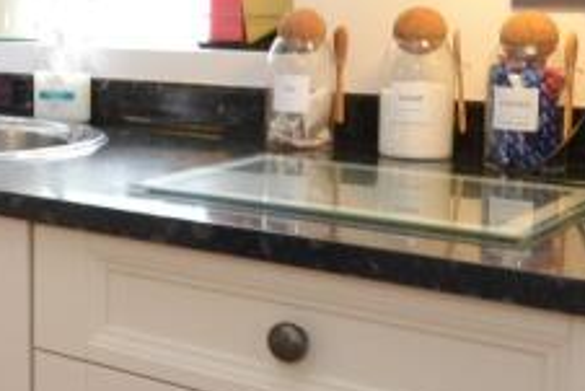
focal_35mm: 68
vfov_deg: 19.9
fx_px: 1106
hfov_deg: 26.6
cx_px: -98
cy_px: 89
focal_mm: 10
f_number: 3.5
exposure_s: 1/60
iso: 720
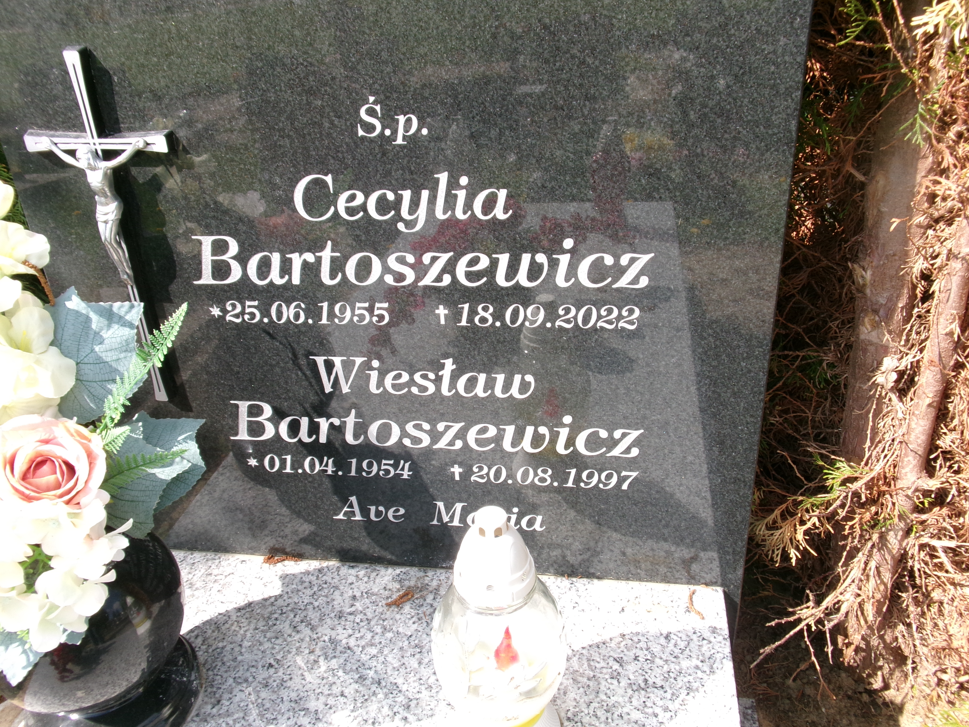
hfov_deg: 63.4
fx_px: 784
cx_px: 484
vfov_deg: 49.7
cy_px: 364
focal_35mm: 28
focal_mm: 5.1
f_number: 10.8
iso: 100
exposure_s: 1/50
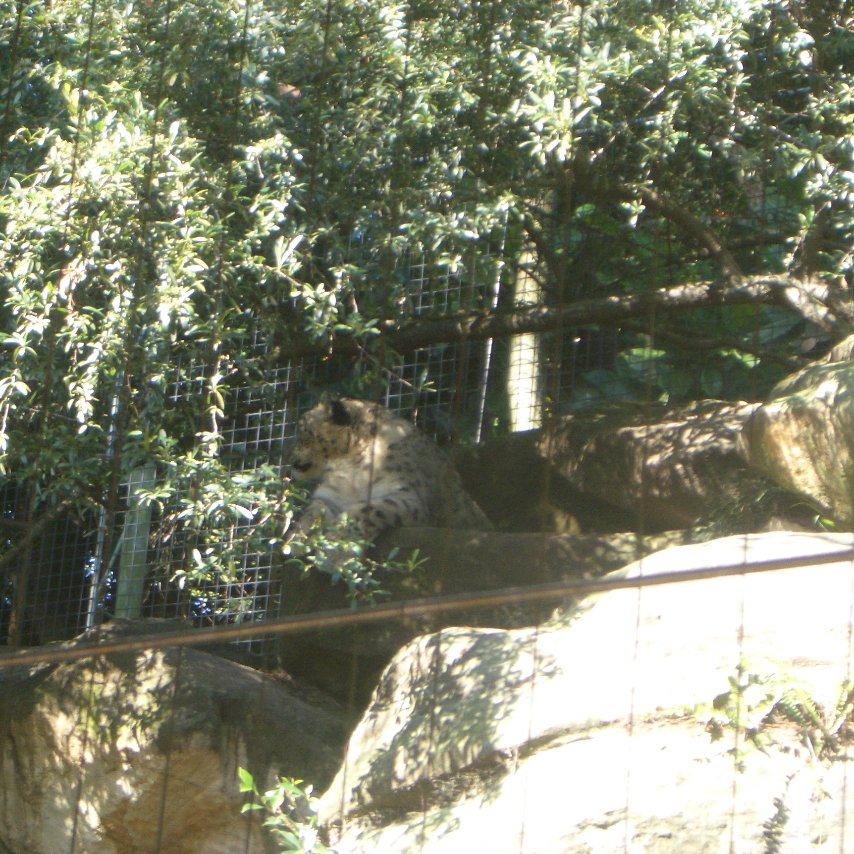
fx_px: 3461
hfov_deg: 14.1
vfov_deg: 14.1
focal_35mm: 124
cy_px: 427
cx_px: 364
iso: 100
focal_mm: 17.4
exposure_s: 1/60
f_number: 4.8
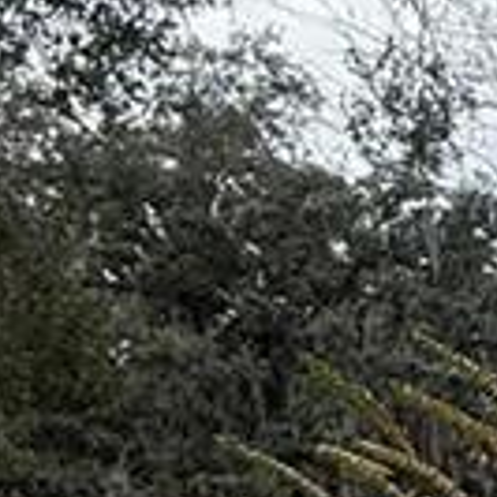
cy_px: 643
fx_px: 1819
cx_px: 1416
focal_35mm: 112
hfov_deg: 11.1
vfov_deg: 14.9
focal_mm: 2.22
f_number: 2.2
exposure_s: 1/316
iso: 64
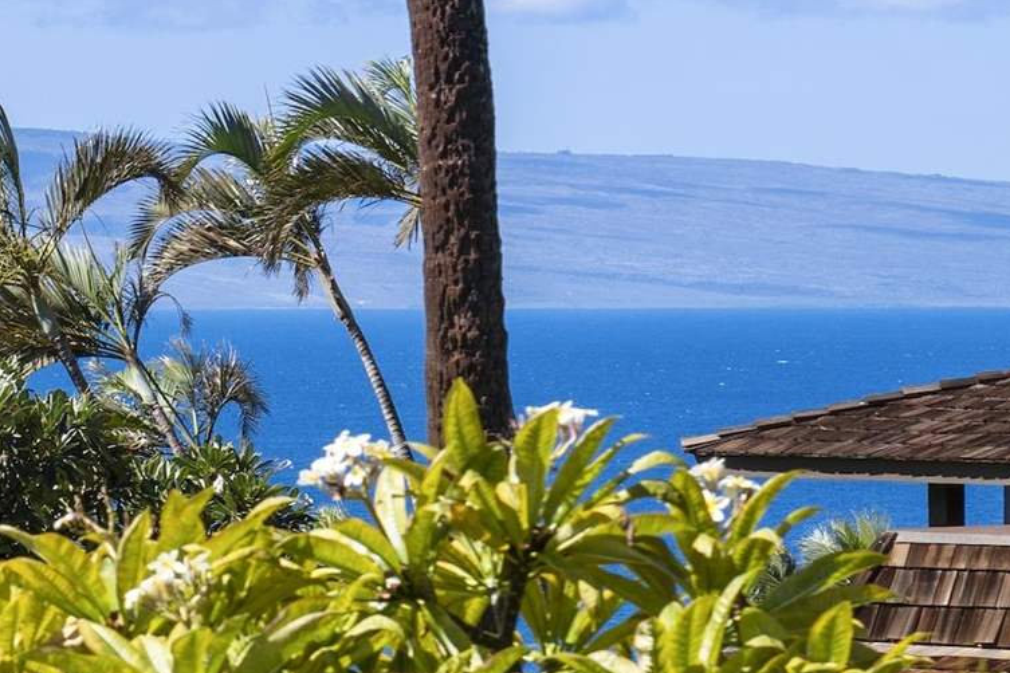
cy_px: 210
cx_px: -904
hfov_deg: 6.6
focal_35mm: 306
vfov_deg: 4.5
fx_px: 8584
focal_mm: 75
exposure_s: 1/400
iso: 100
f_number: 8
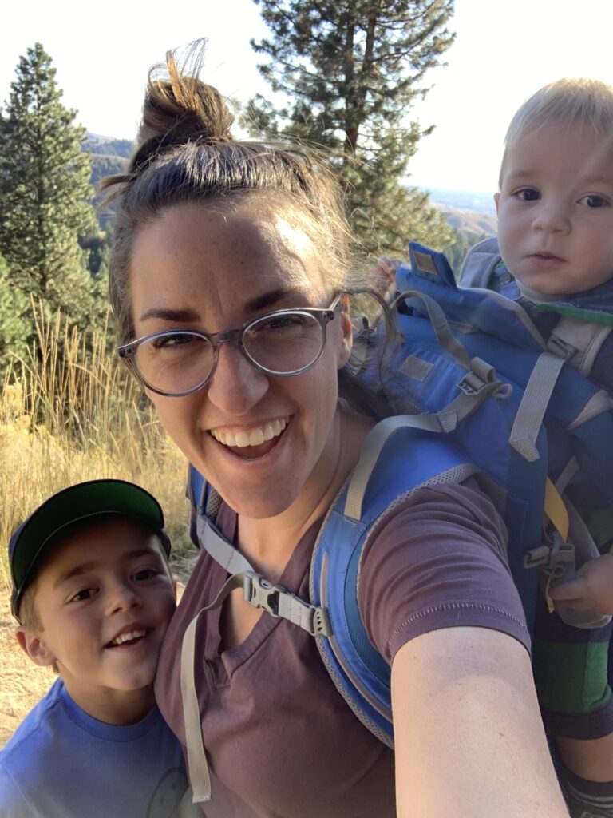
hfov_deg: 44.2
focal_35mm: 32
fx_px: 756
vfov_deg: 56.8
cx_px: 306
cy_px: 409
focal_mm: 2.87
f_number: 2.2
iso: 25
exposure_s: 1/121
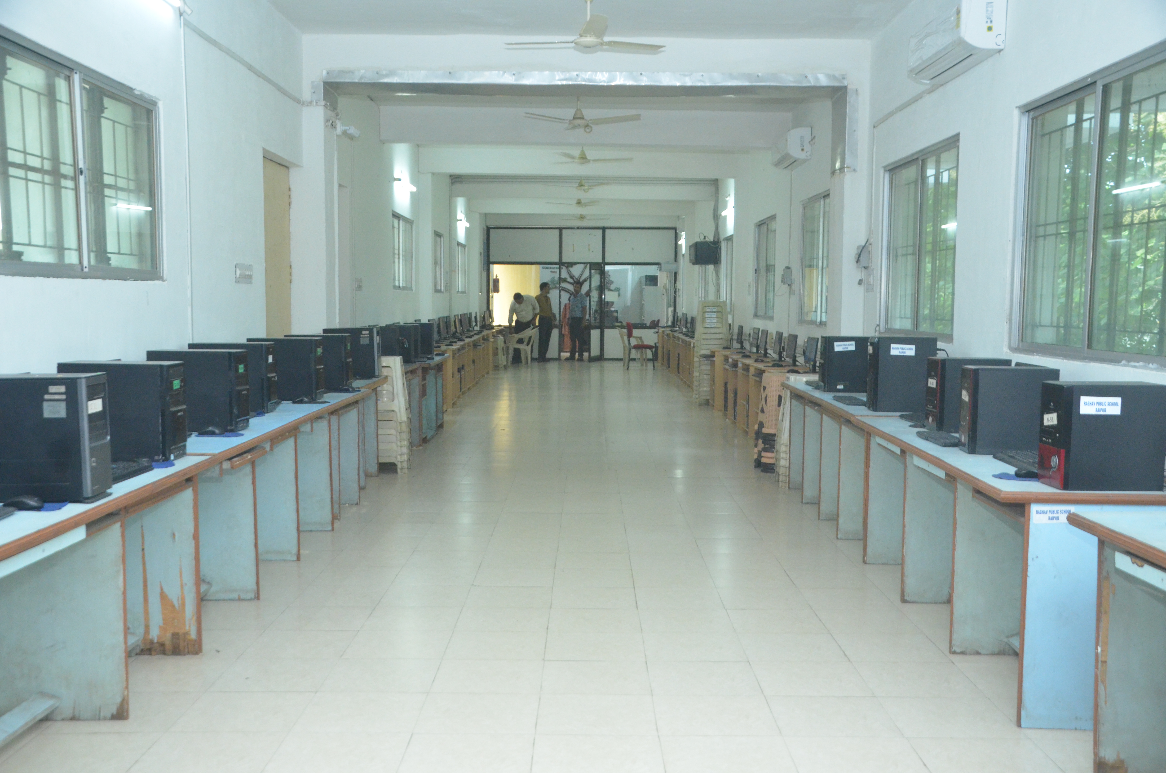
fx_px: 1164
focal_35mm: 36
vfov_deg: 36.7
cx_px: 583
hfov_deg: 53.2
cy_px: 386
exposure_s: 1/125
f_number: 5
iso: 3200
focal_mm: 24
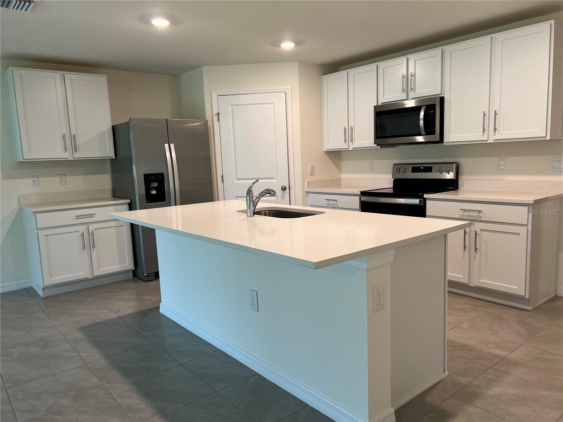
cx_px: 282
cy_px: 211
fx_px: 423
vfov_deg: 53.1
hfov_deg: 67.3
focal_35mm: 26
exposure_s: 1/60
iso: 64
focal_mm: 5.7
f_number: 1.5
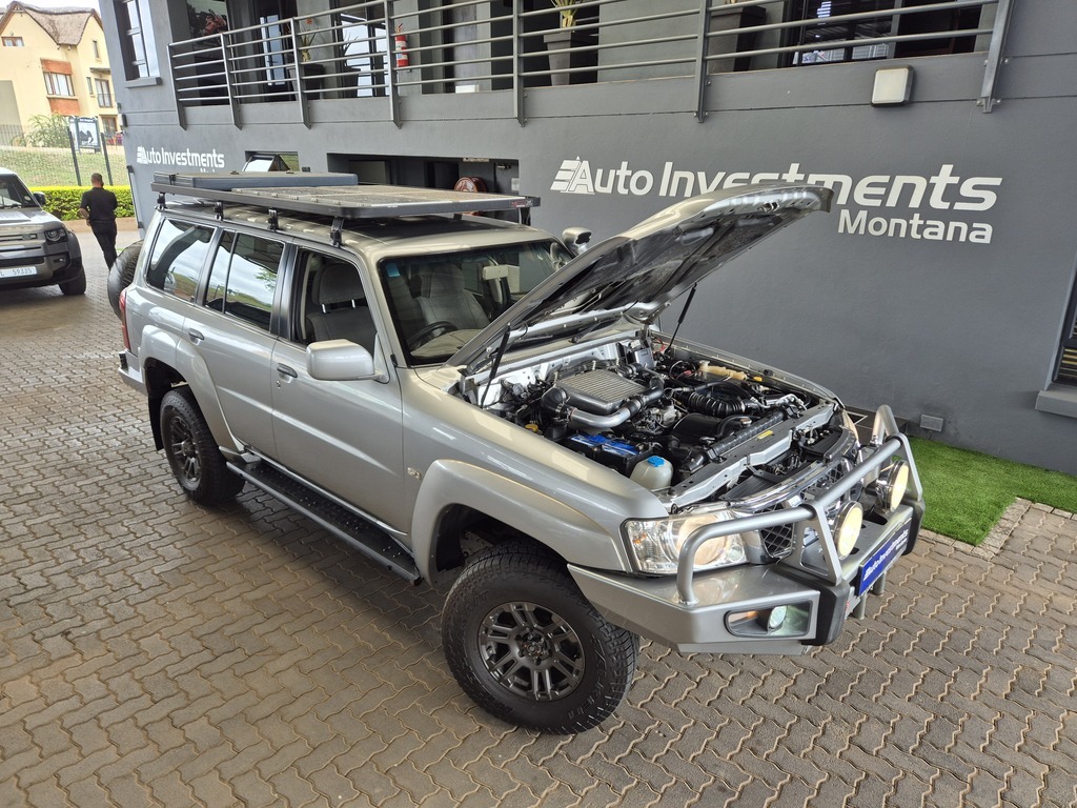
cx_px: 538
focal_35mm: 23
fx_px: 716
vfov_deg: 58.9
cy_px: 404
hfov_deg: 73.9
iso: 40
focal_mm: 5.4
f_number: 1.8
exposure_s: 1/180
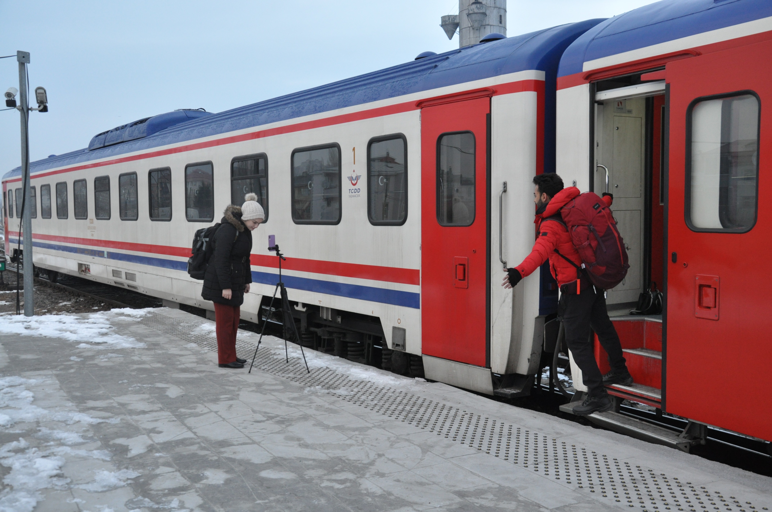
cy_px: 256
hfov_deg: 53.2
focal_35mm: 36
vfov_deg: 36.8
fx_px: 771
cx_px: 386
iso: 800
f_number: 5.6
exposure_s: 1/125
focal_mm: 24
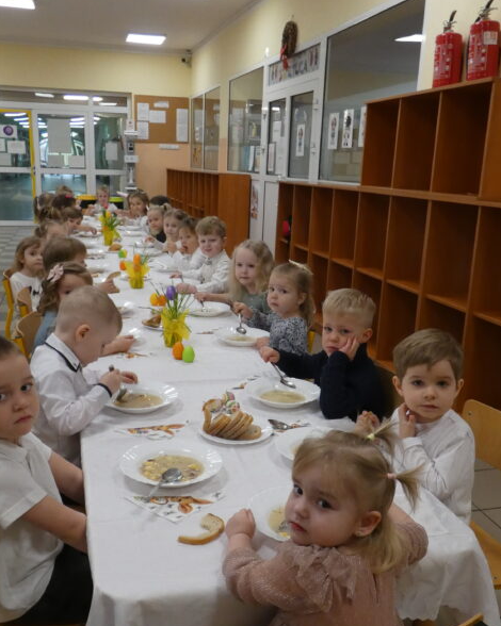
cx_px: 236
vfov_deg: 52.7
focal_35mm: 34
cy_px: 351
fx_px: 631
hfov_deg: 43.3
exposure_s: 1/60
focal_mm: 3.6
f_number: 2.8
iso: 320
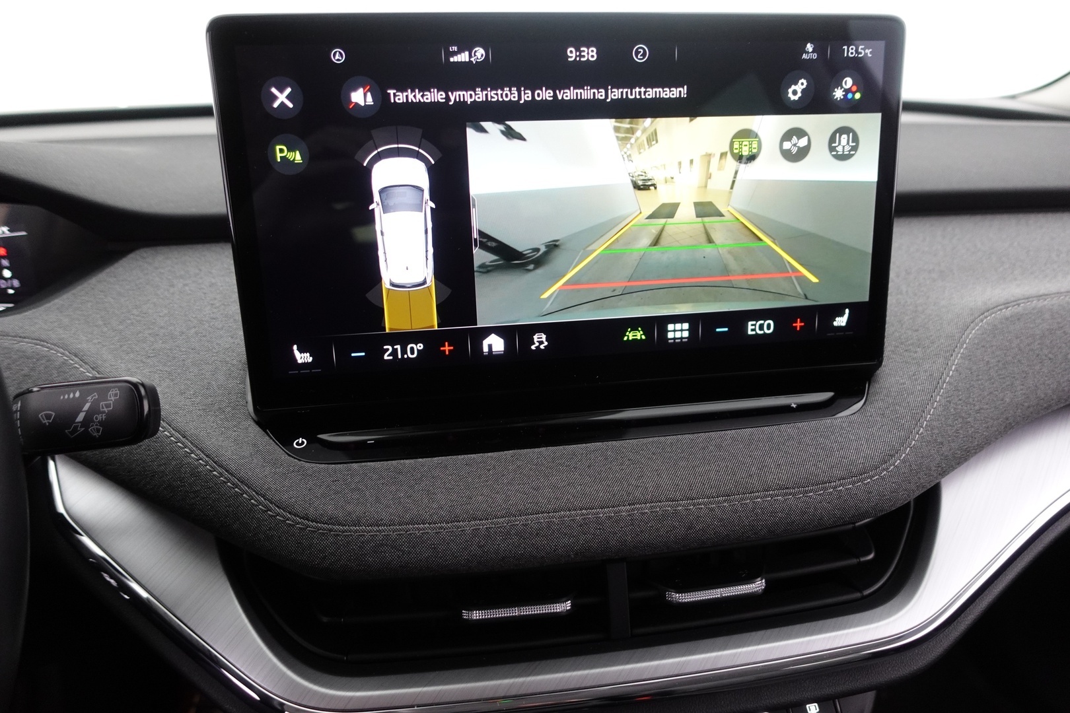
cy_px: 356
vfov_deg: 53.1
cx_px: 535
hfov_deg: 73.7
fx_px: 713
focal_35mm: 24
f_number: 1.8
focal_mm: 9.4
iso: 800
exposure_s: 1/30
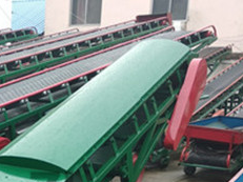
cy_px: 193
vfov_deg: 19.7
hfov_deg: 25.6
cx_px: -4
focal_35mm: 72
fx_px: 505
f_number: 2.2
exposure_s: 1/100
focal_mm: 3.81
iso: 125
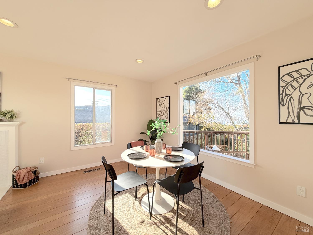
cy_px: 118
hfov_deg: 102.1
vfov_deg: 85.7
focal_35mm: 14
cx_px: 156
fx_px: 127
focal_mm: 2.22
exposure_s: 1/297
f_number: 2.2
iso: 50
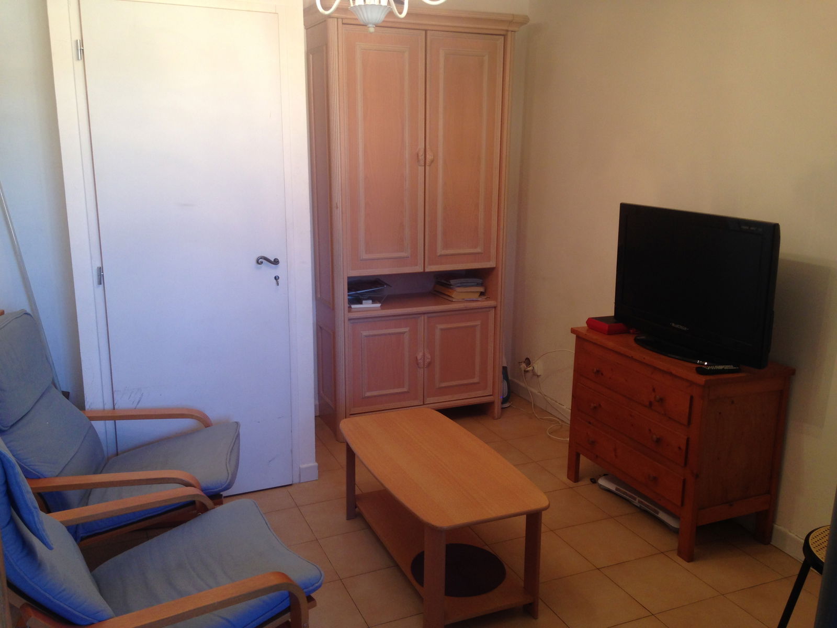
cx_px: 418
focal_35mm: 33
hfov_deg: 55.4
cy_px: 314
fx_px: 798
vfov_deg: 42.9
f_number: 2.4
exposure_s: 1/25
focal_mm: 4.12
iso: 50
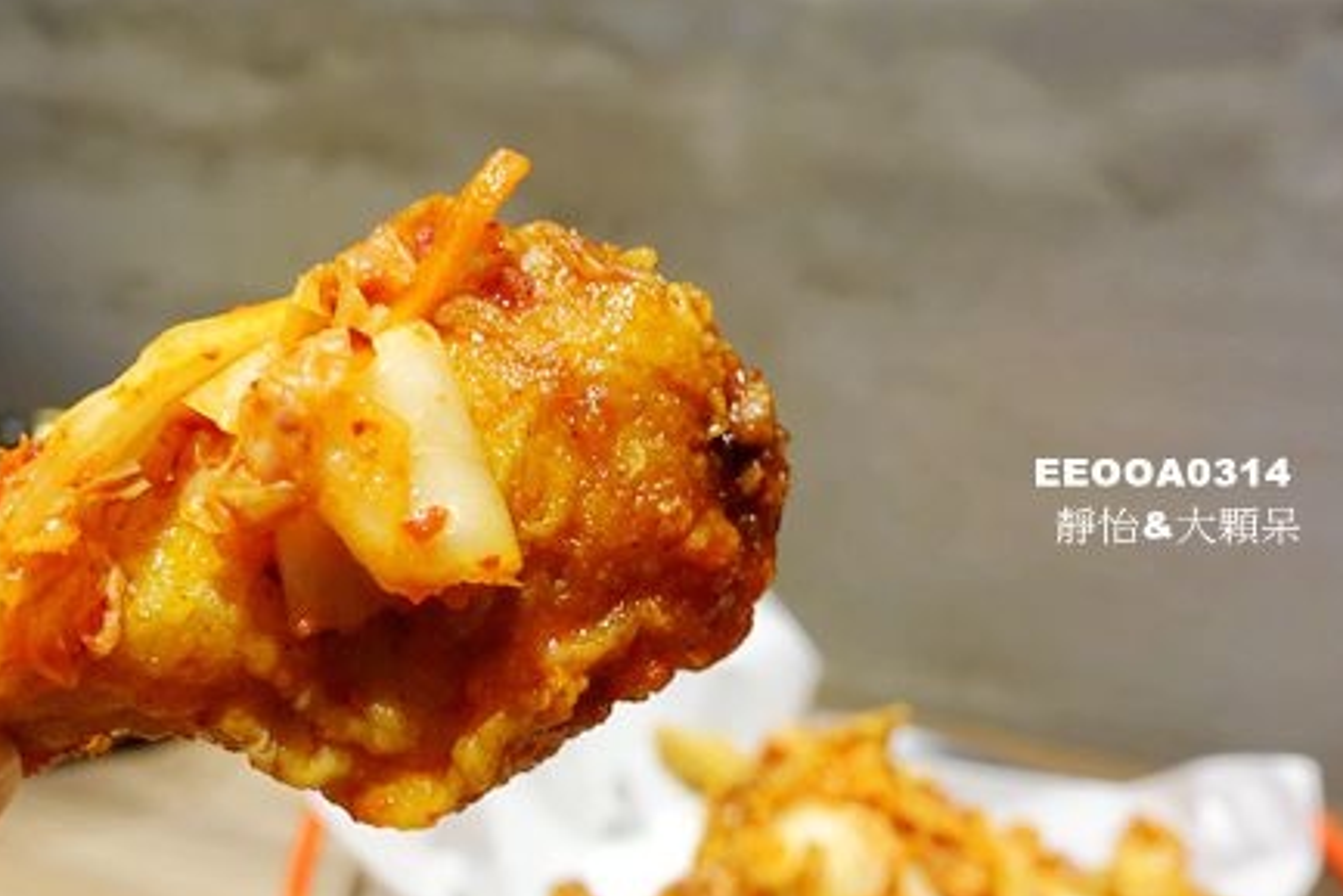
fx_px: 1343
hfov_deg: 52.5
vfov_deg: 36.5
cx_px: 499
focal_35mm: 36
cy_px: 606
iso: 800
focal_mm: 8.8
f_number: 4
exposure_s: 1/40
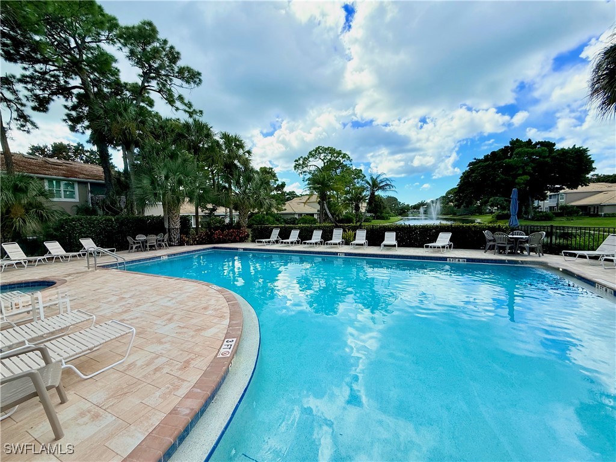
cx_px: 308
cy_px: 231
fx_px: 249
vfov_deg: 85.7
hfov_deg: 102.1
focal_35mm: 14
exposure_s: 1/2976
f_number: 2.2
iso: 80
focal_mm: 2.22
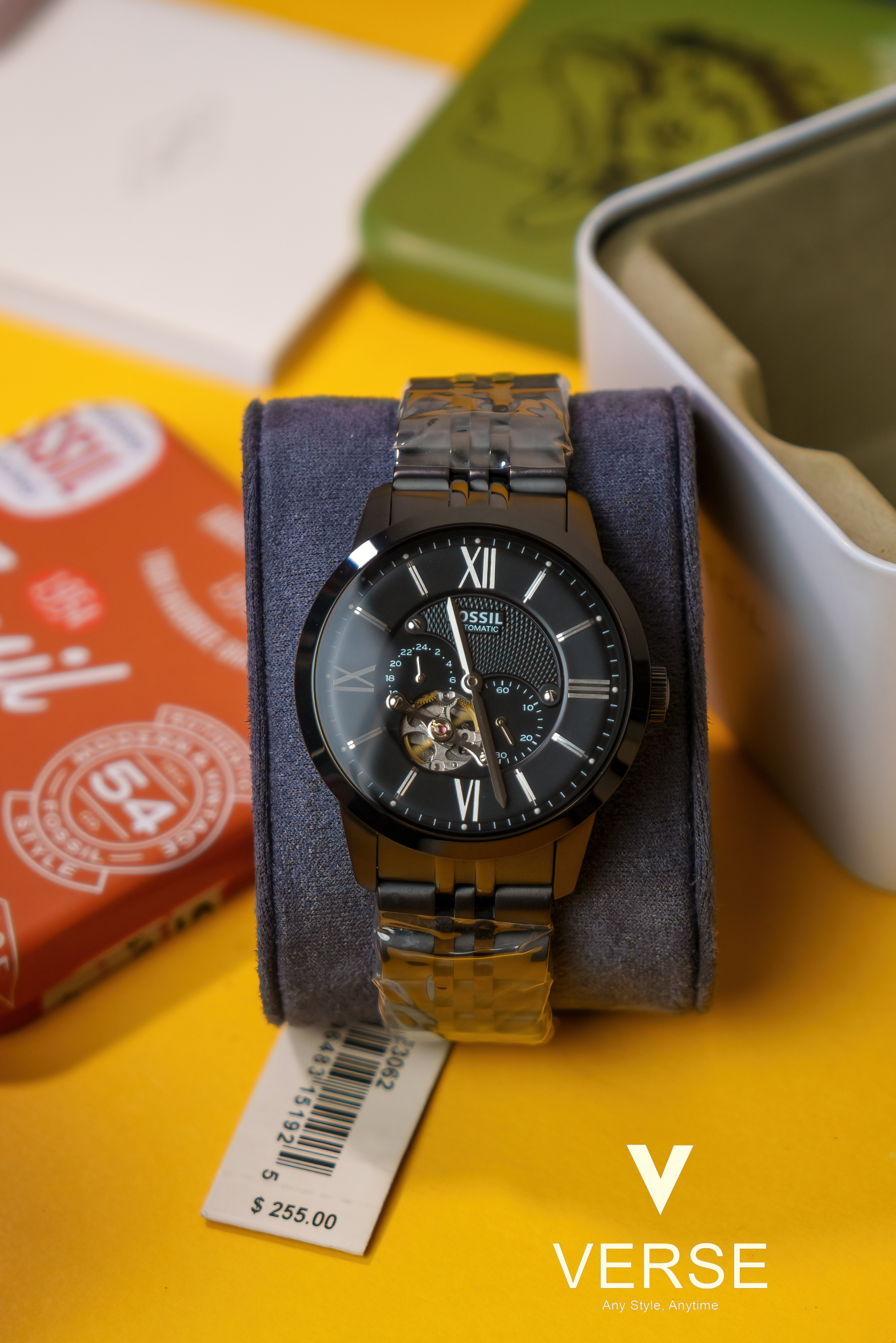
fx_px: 3920
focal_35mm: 105
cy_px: 672
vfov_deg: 19.5
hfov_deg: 13.0
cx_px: 448
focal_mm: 70
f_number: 4
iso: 160
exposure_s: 1/60
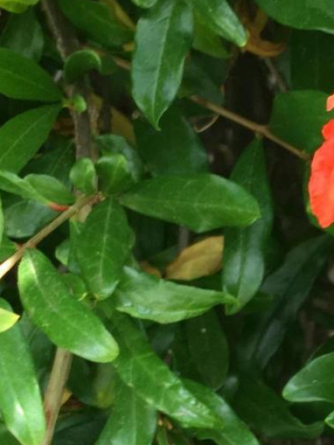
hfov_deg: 12.5
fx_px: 1466
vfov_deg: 17.0
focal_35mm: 114
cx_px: 462
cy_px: 422
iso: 40
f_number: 2.2
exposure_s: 1/120
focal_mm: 4.15
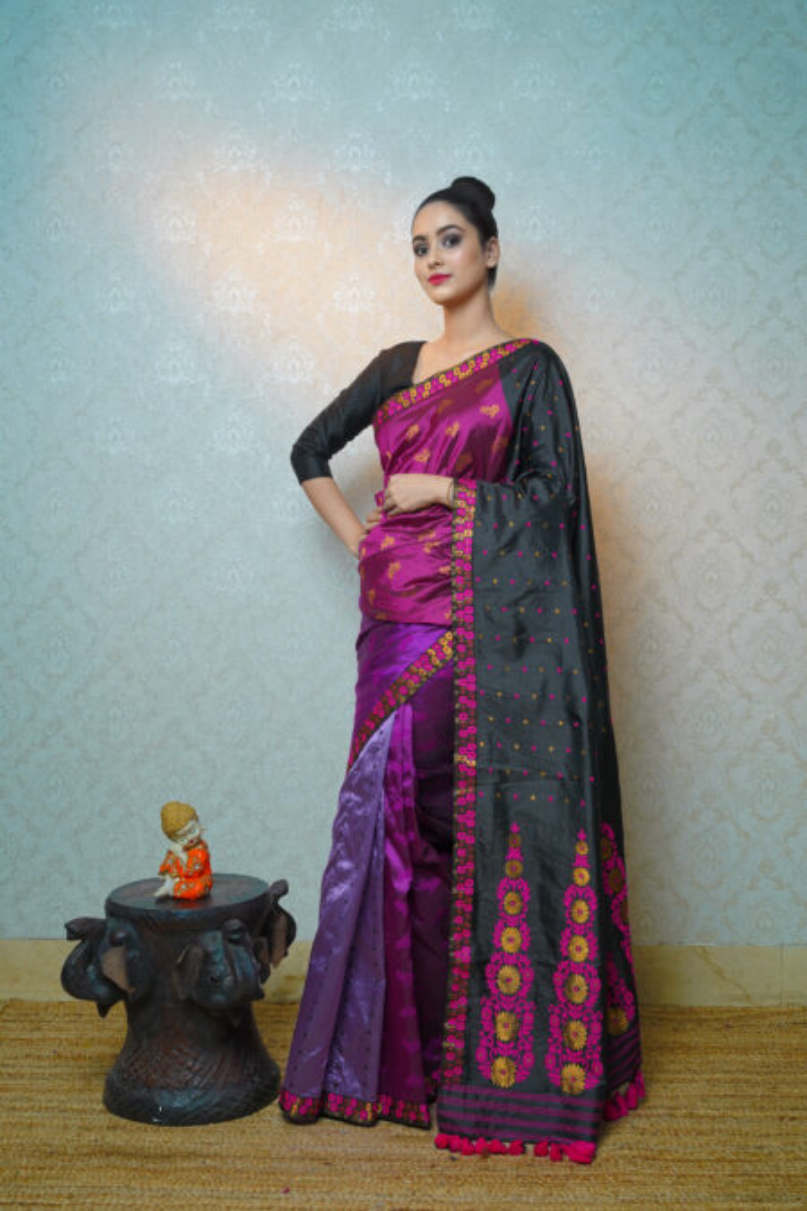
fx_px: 1439
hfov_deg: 31.3
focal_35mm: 43
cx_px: 404
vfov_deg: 45.6
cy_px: 606
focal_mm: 42.8
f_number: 7.1
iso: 250
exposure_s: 1/160
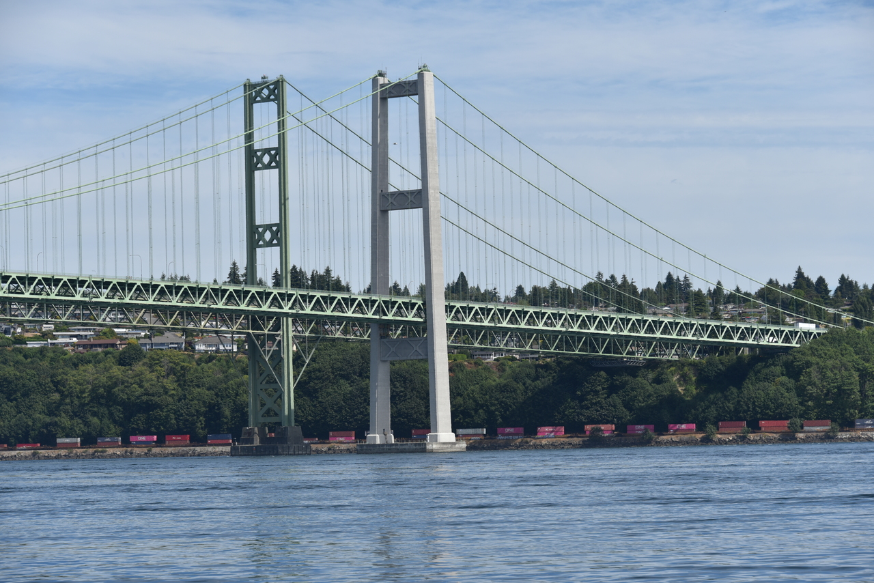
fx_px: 3035
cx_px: 437
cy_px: 292
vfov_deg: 11.0
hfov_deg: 16.4
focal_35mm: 125
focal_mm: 125
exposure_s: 1/320
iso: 100
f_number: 9
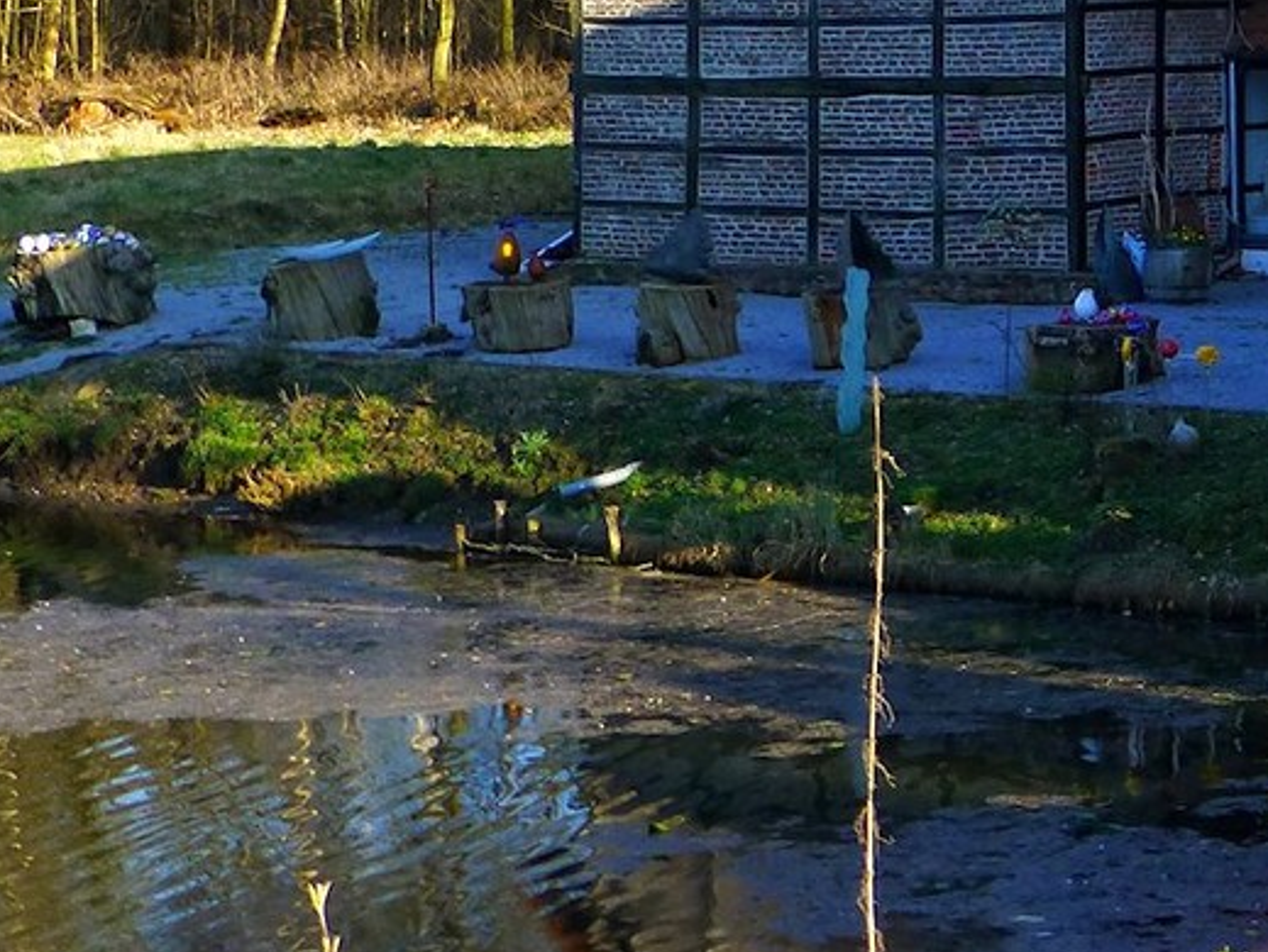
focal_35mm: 97
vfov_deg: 15.0
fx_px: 3556
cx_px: 1616
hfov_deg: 18.9
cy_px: -34
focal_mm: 6.1
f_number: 3.7
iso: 100
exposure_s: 1/200
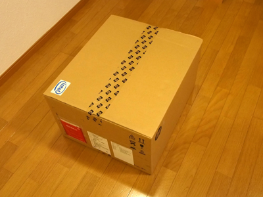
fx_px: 289
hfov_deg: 49.0
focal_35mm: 38
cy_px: 98
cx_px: 132
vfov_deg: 37.7
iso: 3200
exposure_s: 1/60
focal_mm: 19
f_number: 4.4
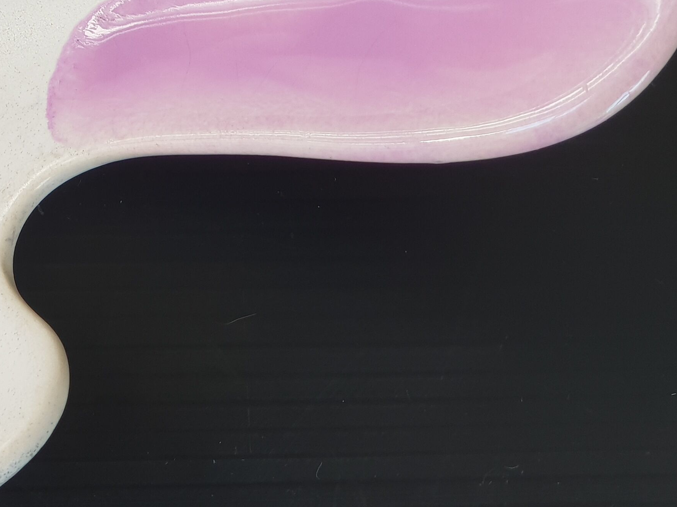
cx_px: 2
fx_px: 2327
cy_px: 45
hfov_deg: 16.2
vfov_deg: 12.4
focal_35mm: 119
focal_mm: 6
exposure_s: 1/50
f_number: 2.4
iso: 32
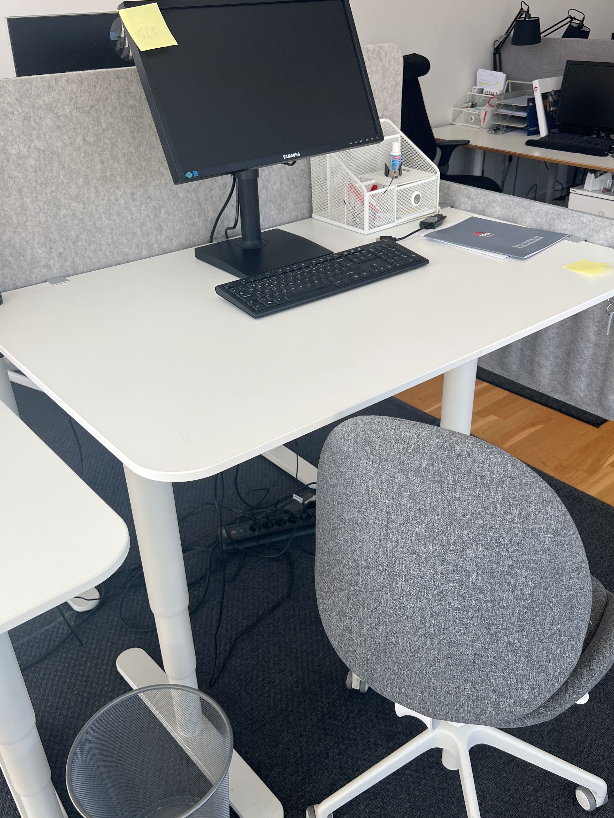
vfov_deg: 58.3
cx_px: 322
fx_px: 733
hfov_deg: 45.4
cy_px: 422
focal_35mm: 31
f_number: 1.5
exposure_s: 1/372
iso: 50
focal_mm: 5.7
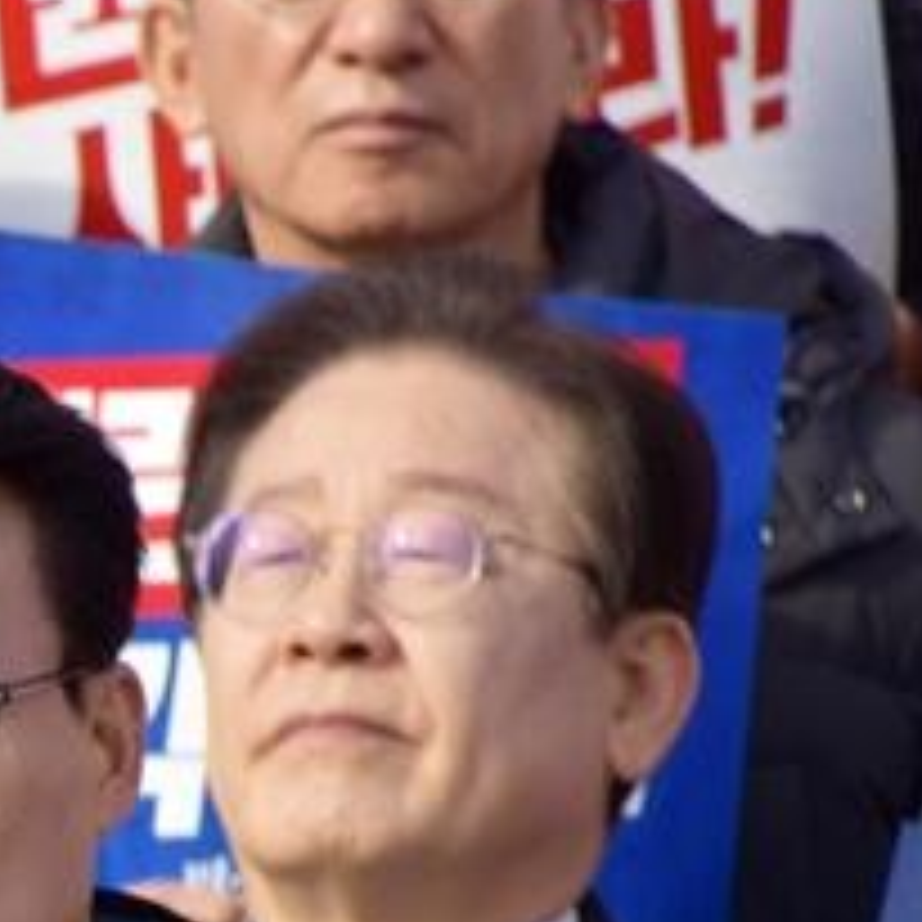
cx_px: -657
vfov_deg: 1.4
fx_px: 38361
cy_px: 1185
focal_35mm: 1273
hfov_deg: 1.4
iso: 100
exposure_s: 1/640
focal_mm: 200
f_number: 6.3
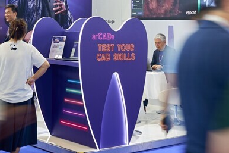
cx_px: 66
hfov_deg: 26.1
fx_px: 490
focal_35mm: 77
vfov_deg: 17.3
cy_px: -3
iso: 40
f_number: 4
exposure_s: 1/6
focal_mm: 33
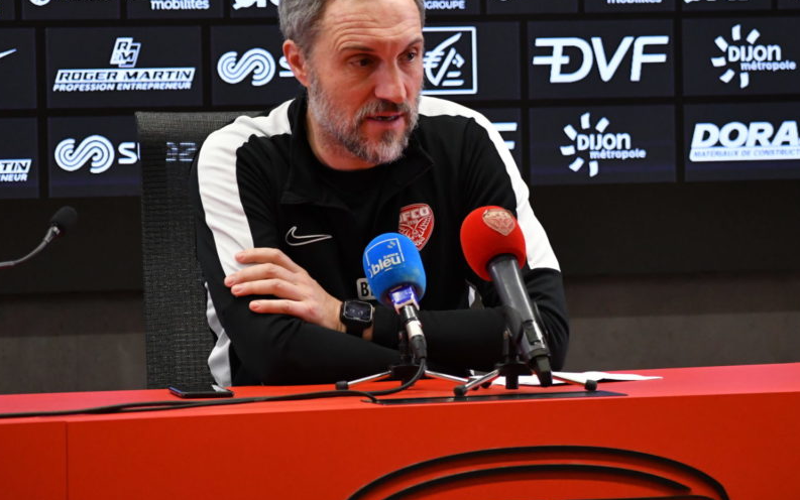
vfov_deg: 5.7
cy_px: 162
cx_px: 424
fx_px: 4994
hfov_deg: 9.2
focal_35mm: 229
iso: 4000
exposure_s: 1/500
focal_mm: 116
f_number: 4.8
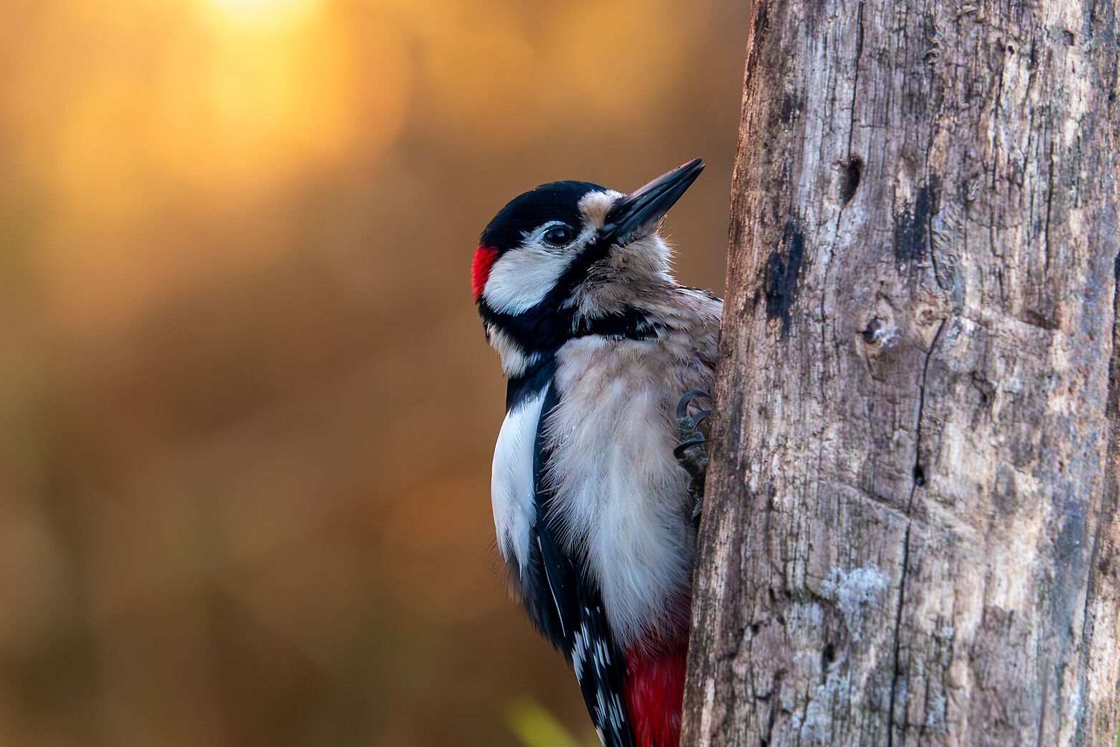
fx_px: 22492
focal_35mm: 723
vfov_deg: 1.9
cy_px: 435
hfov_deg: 2.9
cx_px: 660
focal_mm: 171.89
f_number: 4
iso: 1600
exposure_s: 1/320
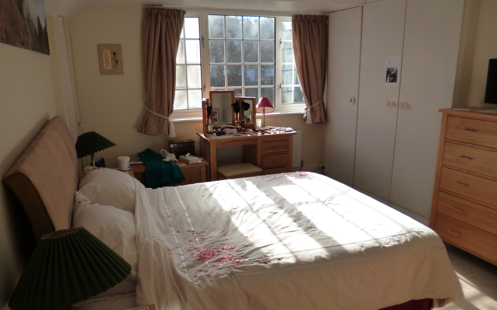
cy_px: 163
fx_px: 352
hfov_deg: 70.4
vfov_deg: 47.6
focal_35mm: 26
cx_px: 248
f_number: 2.5
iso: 160
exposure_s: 1/500
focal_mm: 4.3
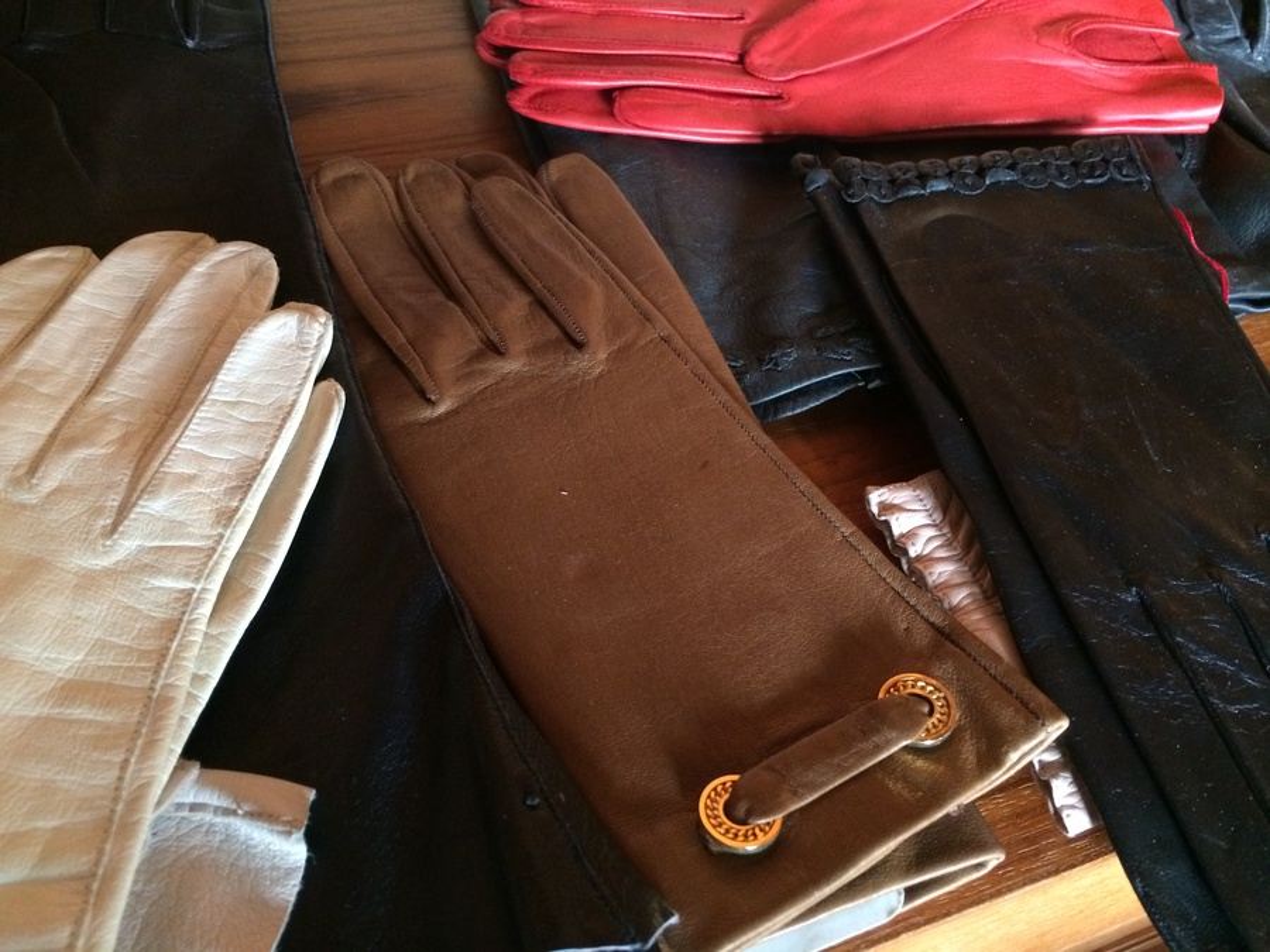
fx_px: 1101
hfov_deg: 60.0
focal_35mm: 30
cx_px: 635
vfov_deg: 46.8
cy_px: 476
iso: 320
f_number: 2.2
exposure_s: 1/15
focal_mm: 4.12
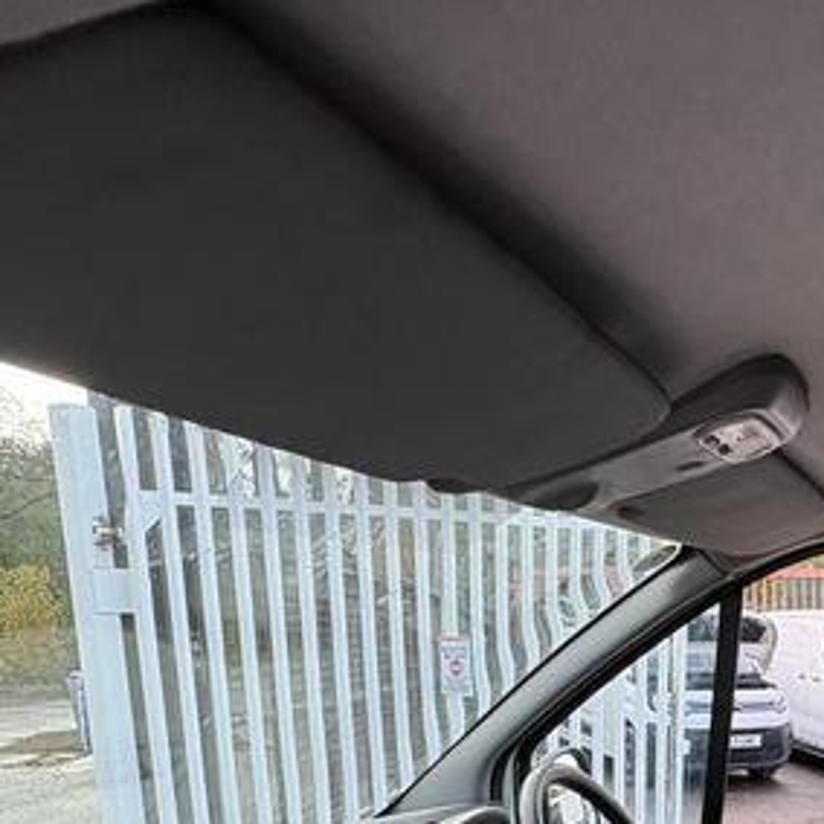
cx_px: 627
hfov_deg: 41.5
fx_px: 1050
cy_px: 923
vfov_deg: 35.9
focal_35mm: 39
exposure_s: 1/109
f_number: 2.2
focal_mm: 2.22
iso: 50
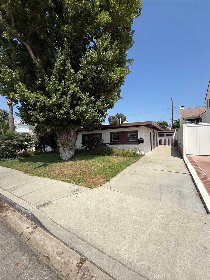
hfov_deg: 85.7
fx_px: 113
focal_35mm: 14
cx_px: 105
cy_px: 140
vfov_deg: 102.1
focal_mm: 2.22
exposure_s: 1/2237
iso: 50
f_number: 2.2
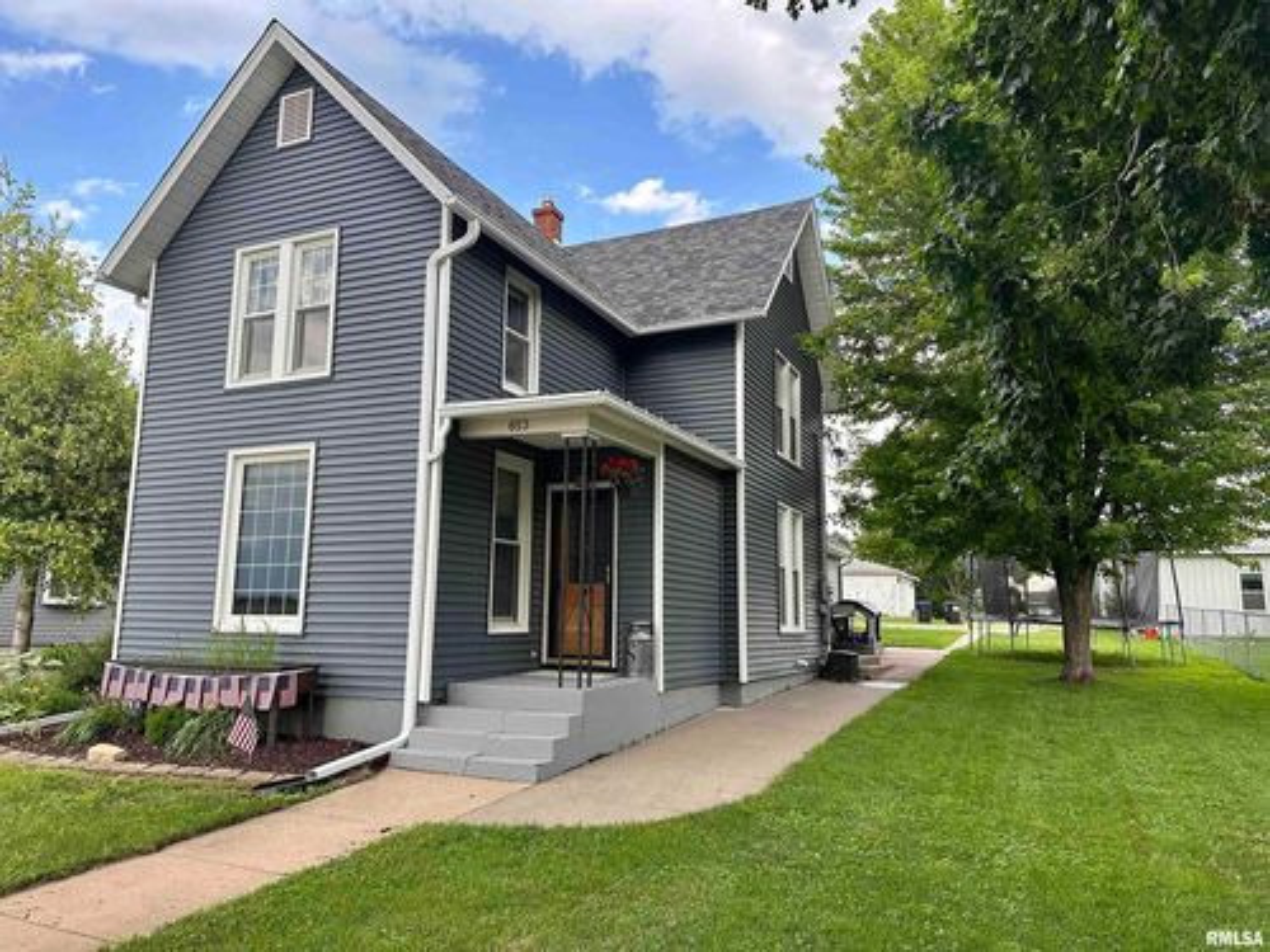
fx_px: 881
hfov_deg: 71.6
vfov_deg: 56.8
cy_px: 476
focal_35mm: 24
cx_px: 635
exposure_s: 1/511
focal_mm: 6.86
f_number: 1.78
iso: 80
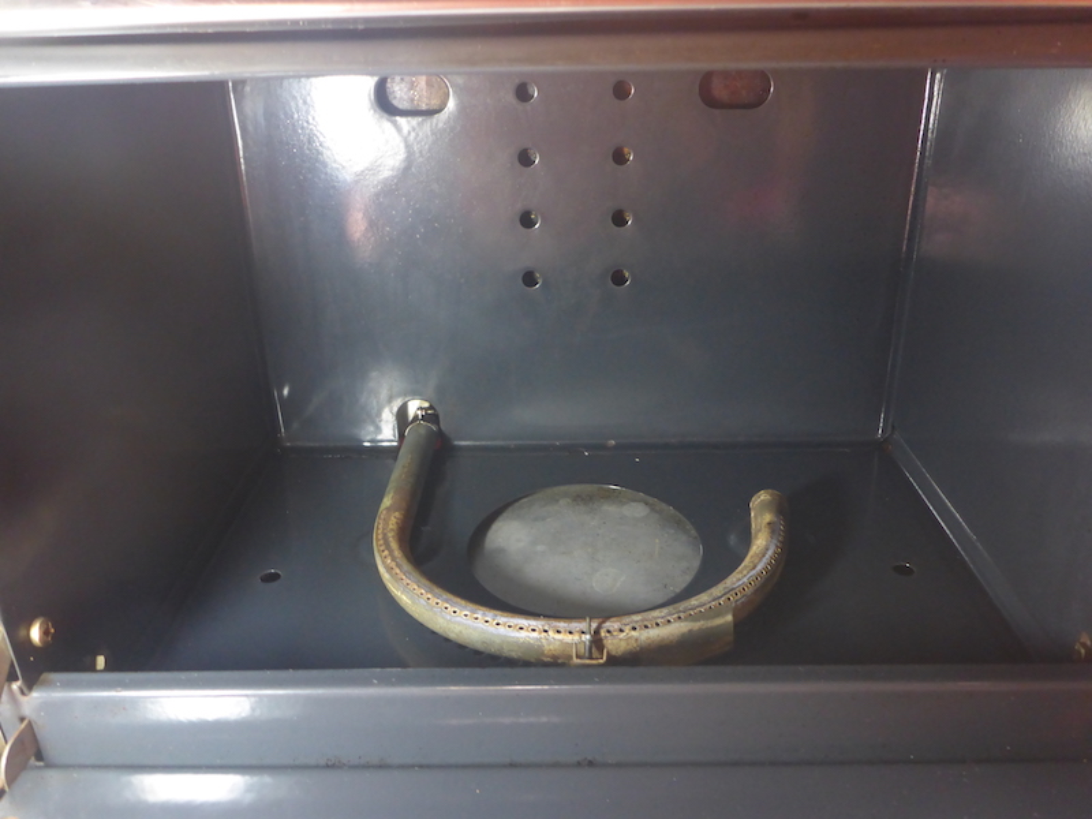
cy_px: 410
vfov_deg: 49.7
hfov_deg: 63.4
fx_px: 883
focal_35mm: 28
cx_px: 546
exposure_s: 1/5
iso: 400
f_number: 3.3
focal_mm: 4.9
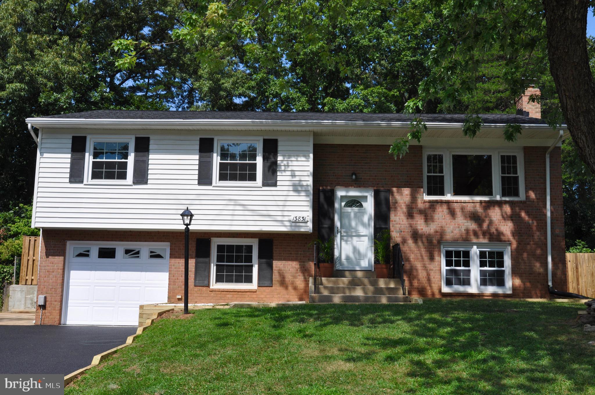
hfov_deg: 53.2
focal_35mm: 36
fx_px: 594
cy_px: 198
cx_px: 298
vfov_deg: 36.8
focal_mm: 24
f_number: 10
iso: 200
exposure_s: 1/400
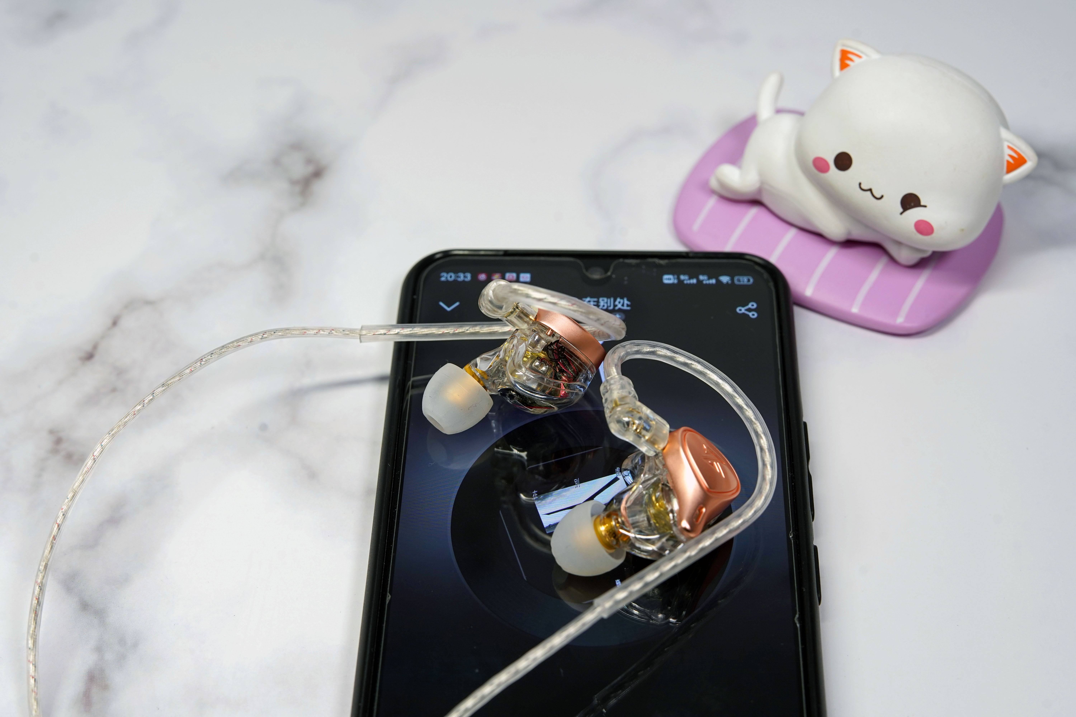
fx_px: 1494
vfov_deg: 27.0
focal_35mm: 50
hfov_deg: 39.6
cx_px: 538
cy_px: 358
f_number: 8
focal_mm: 50
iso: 320
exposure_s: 1/50
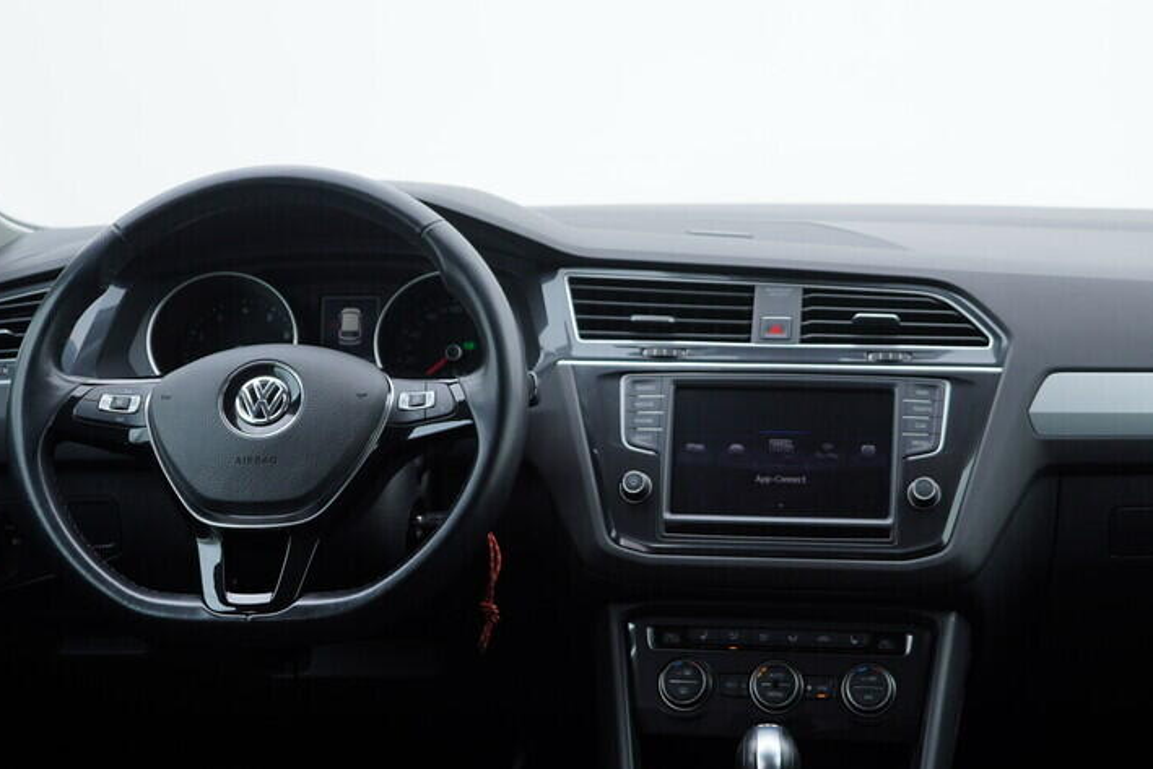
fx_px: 1666
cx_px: 759
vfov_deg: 26.0
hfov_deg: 37.8
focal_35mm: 52
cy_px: 437
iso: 125
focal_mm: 24
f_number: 3.2
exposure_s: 1/50
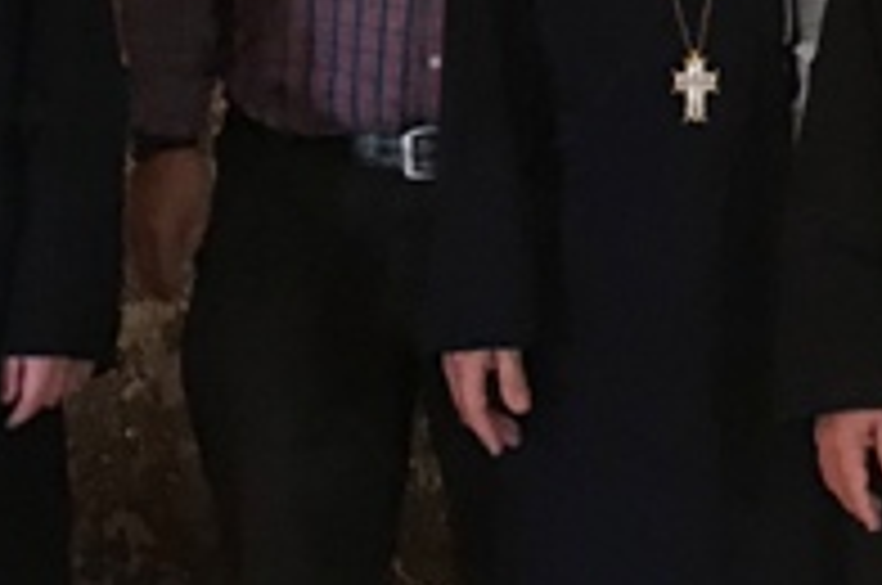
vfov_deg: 9.5
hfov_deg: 13.6
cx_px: 1305
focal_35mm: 143
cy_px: 27
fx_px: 3498
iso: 80
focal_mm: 3.99
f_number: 1.8
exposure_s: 1/17
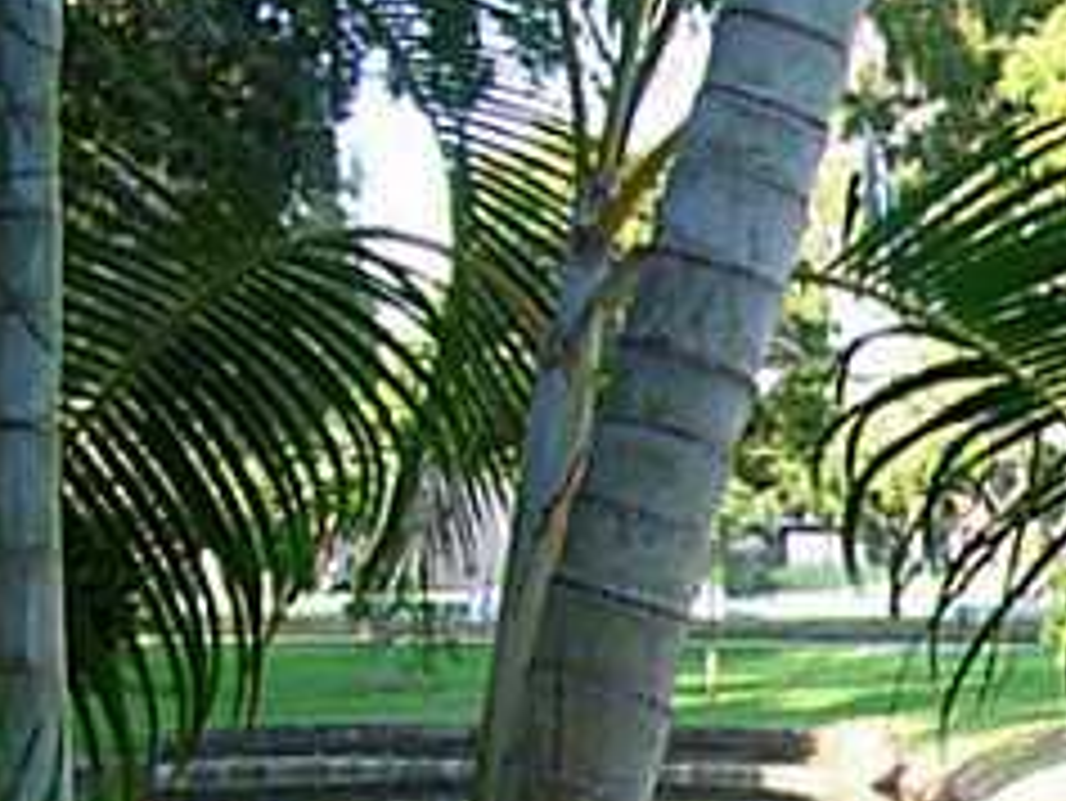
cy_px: 1215
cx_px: 1502
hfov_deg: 14.8
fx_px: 3851
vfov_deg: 11.4
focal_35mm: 125
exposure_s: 1/67.9
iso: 100
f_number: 2.7
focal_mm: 5.6
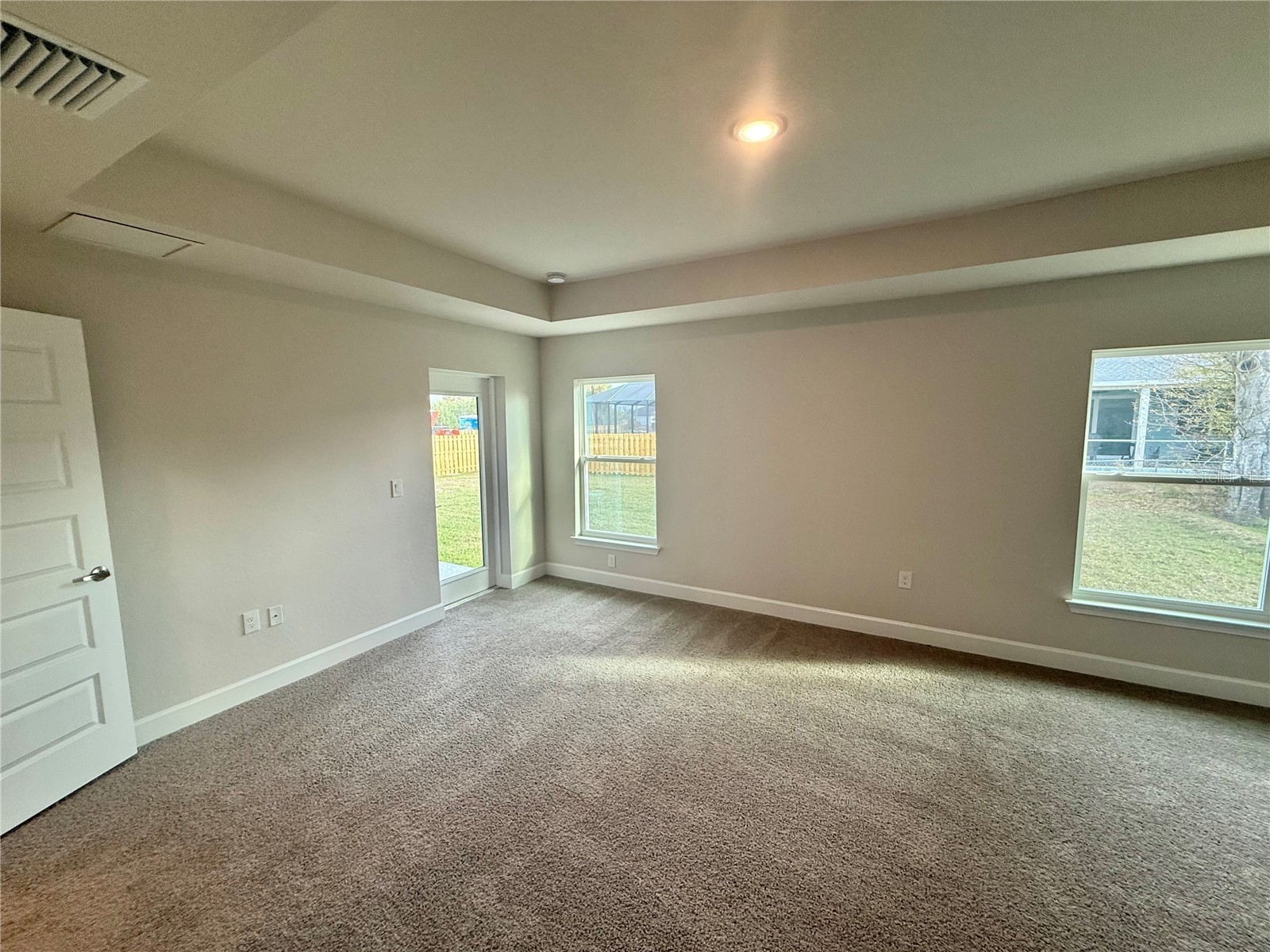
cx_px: 635
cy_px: 476
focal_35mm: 14
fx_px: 514
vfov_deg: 85.7
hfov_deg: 102.1
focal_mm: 2.22
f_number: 2.2
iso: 125
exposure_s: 1/120
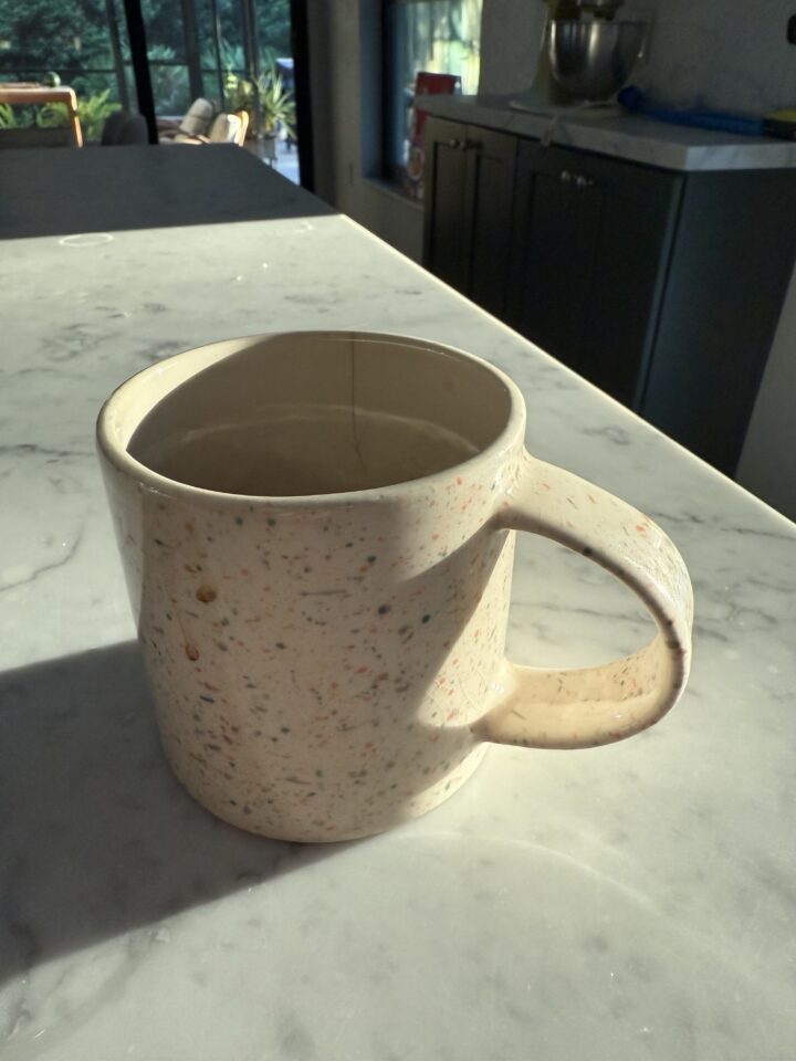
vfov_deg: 71.6
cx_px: 398
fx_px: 736
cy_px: 530
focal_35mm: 24
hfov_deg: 56.8
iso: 320
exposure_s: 1/89
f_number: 2.2
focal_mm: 2.22
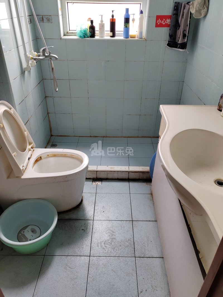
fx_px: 232
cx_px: 112
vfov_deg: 65.3
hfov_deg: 51.3
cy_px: 148
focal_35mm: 27
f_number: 1.9
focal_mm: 5.52
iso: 160
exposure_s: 1/100
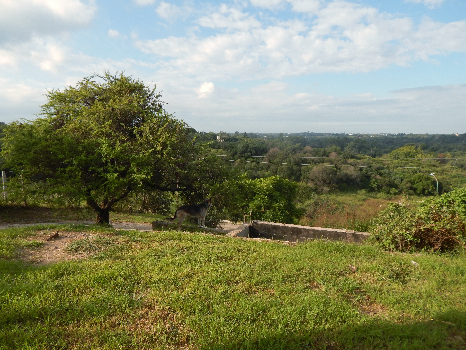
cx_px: 233
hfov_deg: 73.9
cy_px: 175
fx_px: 310
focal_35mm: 23
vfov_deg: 58.9
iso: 125
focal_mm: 4
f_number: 3
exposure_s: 1/1000
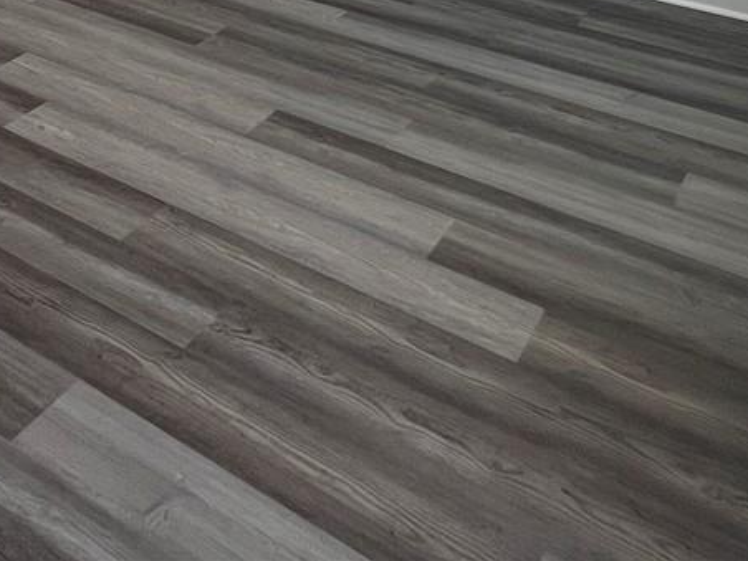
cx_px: 58
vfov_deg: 21.5
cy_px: -430
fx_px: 994
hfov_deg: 38.1
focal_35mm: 46
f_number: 1.8
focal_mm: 1.57
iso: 32
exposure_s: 1/129
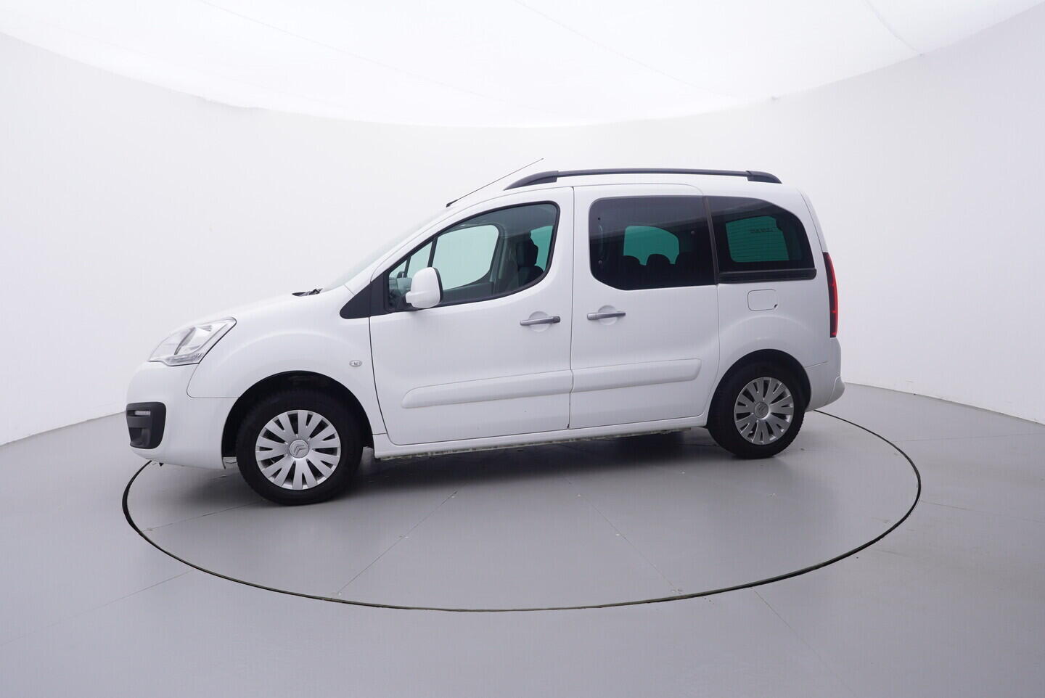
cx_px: 522
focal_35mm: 22
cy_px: 349
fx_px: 653
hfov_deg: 77.3
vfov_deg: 56.2
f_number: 5
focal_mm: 15
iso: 200
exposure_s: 1/80
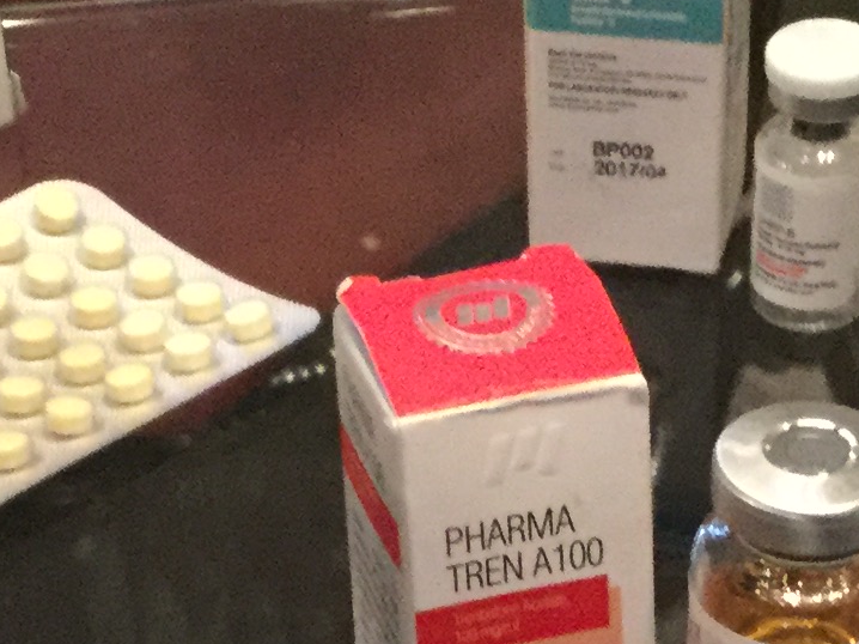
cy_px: 795
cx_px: 584
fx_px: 3498
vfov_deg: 10.3
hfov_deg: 14.0
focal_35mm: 141
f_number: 2.4
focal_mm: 3.3
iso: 250
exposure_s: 1/17
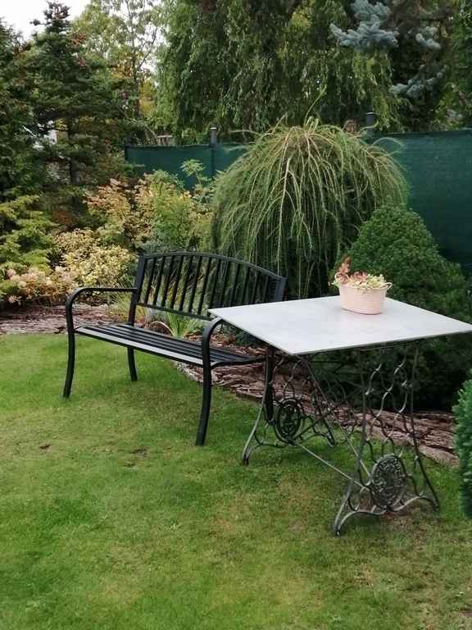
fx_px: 873
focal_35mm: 48
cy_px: 315
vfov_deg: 39.7
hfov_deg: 30.3
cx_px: 236
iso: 50
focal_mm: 3.62
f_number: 1.8
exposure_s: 1/318
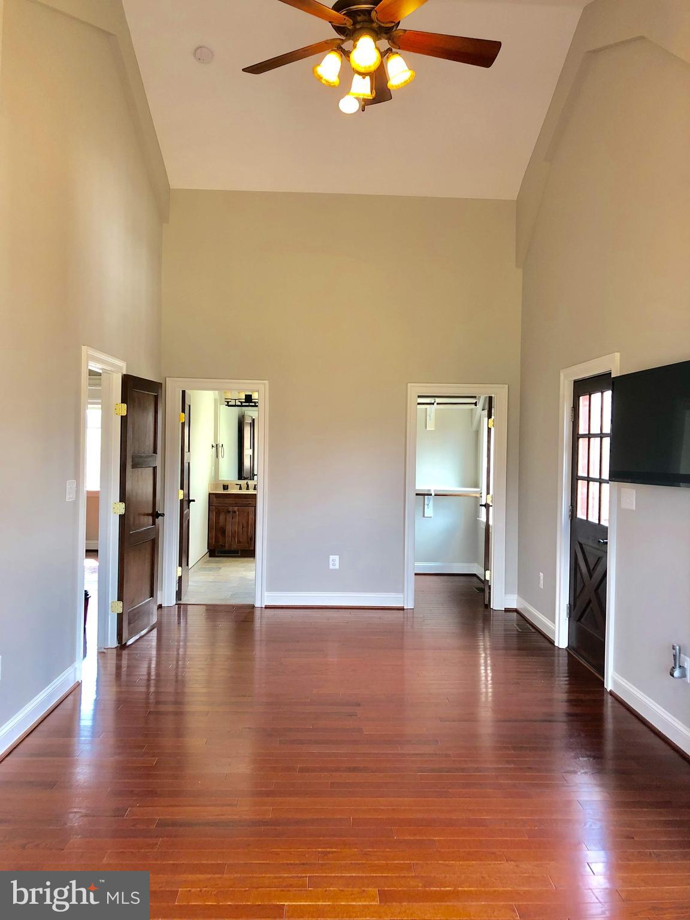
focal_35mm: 28
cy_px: 460
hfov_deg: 49.7
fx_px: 744
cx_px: 345
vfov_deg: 63.4
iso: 32
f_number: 1.8
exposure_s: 1/30
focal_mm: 3.99
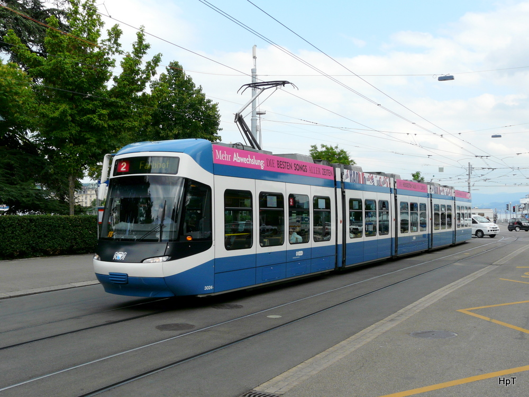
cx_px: 264
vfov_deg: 35.1
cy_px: 198
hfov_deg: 45.8
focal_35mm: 41
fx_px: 627
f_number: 5.6
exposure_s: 1/250
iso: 100
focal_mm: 6.7
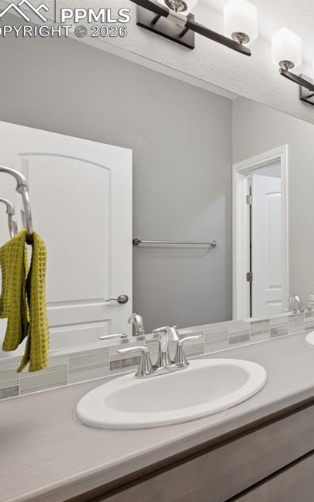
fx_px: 328
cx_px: 370
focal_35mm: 24
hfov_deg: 38.7
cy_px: 257
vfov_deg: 74.8
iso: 100
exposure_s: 1
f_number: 13
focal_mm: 15
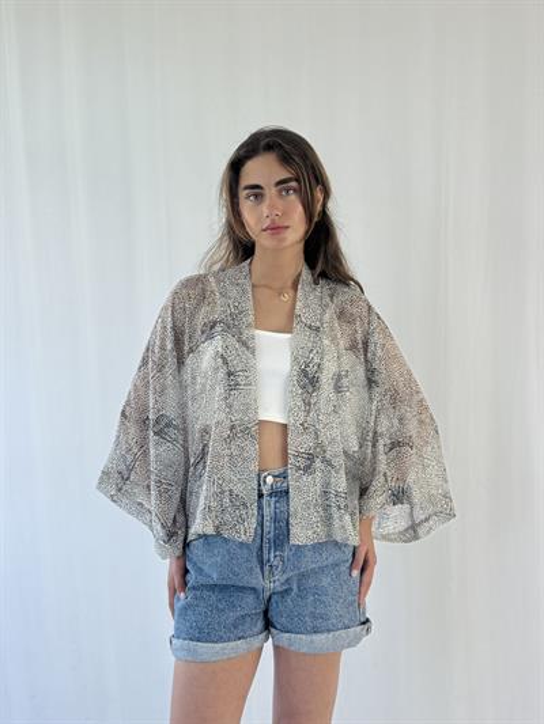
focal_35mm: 48
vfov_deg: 39.6
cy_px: 362
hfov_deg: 30.3
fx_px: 1005
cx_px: 272
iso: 50
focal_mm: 6.76
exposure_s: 1/138
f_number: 1.78
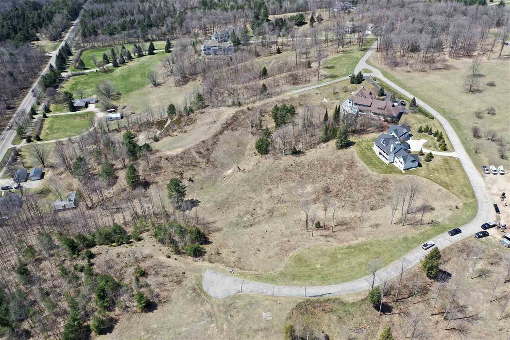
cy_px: 170
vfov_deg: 46.4
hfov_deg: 65.5
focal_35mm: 28
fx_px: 397
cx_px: 255
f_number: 2.8
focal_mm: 10.26
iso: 100
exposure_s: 1/1250
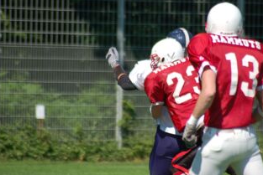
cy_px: 91
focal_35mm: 520
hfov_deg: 4.0
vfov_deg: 2.6
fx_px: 3800
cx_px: 160
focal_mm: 240
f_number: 5.3
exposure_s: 1/1000
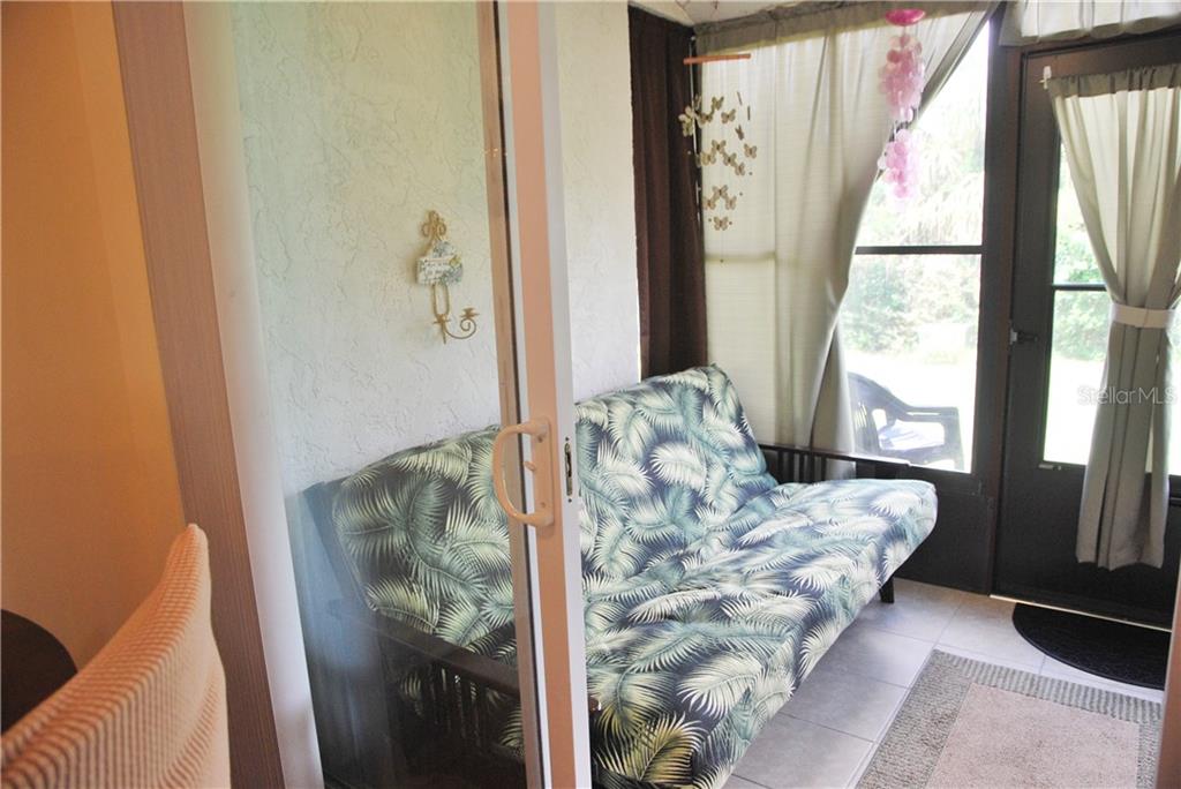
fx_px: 788
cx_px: 590
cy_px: 394
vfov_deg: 53.2
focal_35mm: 24
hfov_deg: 73.7
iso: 200
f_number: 4.5
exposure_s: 1/80
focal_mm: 16
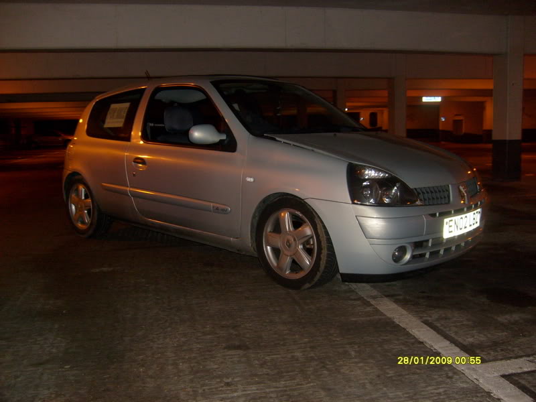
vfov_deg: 40.7
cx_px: 268
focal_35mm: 35
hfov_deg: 52.6
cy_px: 201
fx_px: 542
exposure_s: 1/45
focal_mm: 5.8
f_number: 2.8
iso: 100
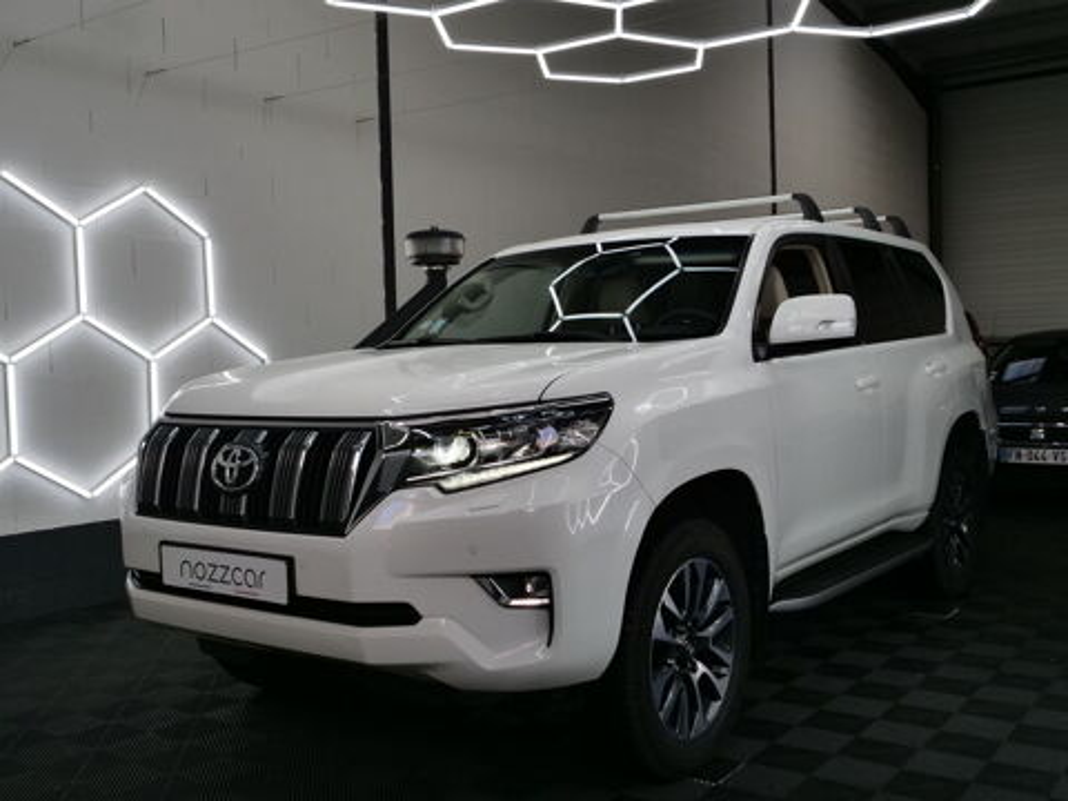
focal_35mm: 36
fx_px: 1111
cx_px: 534
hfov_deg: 51.4
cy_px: 400
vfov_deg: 39.7
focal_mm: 18
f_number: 7.1
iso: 400
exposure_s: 1/60
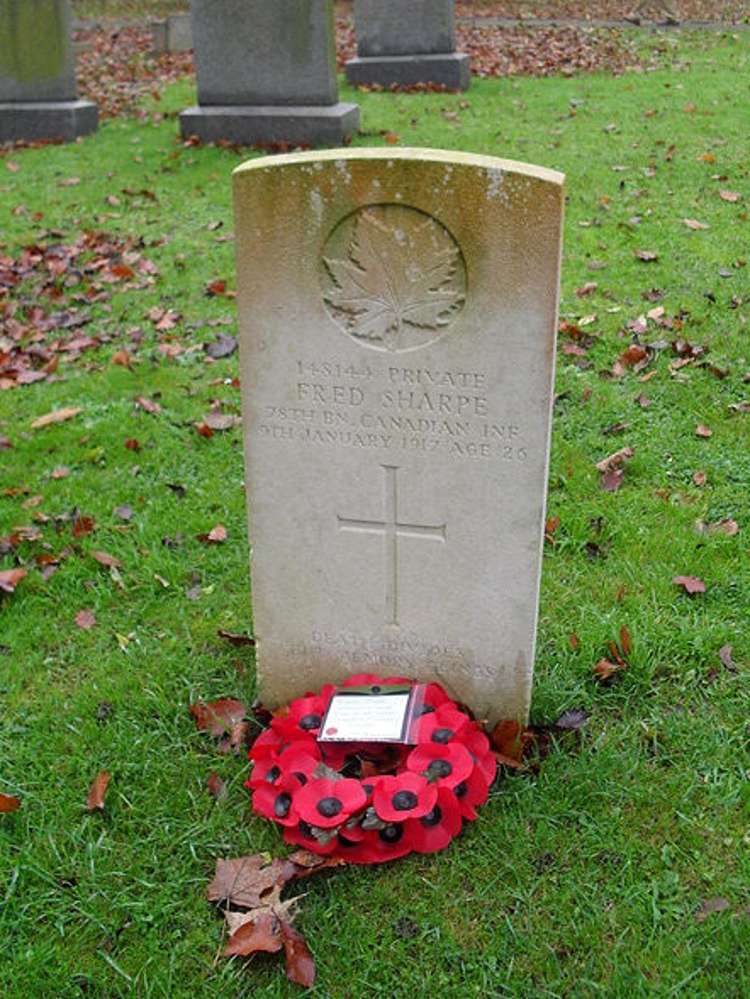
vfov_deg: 48.9
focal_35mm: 38
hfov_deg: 37.7
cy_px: 475
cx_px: 394
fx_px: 1097
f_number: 3.2
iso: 100
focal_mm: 6.3
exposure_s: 1/125
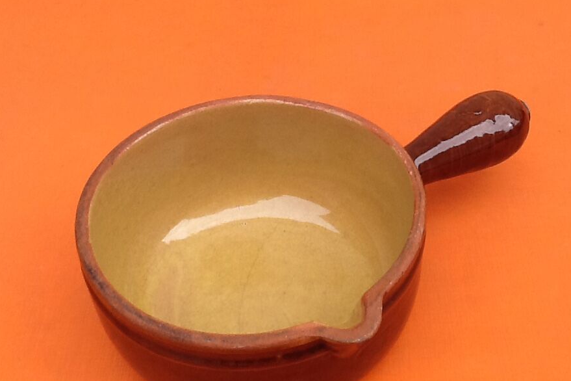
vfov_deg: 26.9
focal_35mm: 50
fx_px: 793
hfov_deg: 39.6
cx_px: 309
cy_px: 228
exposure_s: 1/225
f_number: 2.4
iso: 40
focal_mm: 2.03
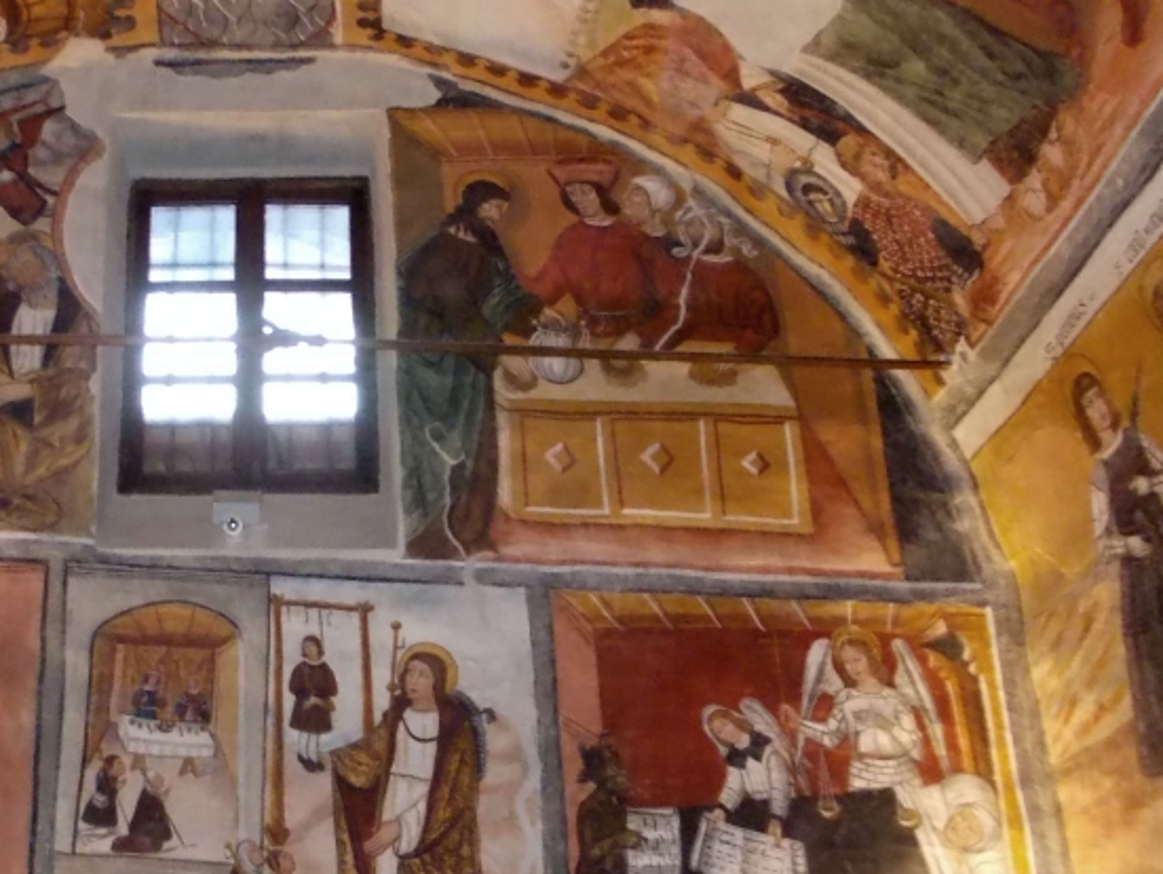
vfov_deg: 28.0
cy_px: 494
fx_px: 1748
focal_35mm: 52
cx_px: 325
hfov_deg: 36.1
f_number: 2.7
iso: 400
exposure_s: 1/25
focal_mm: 4
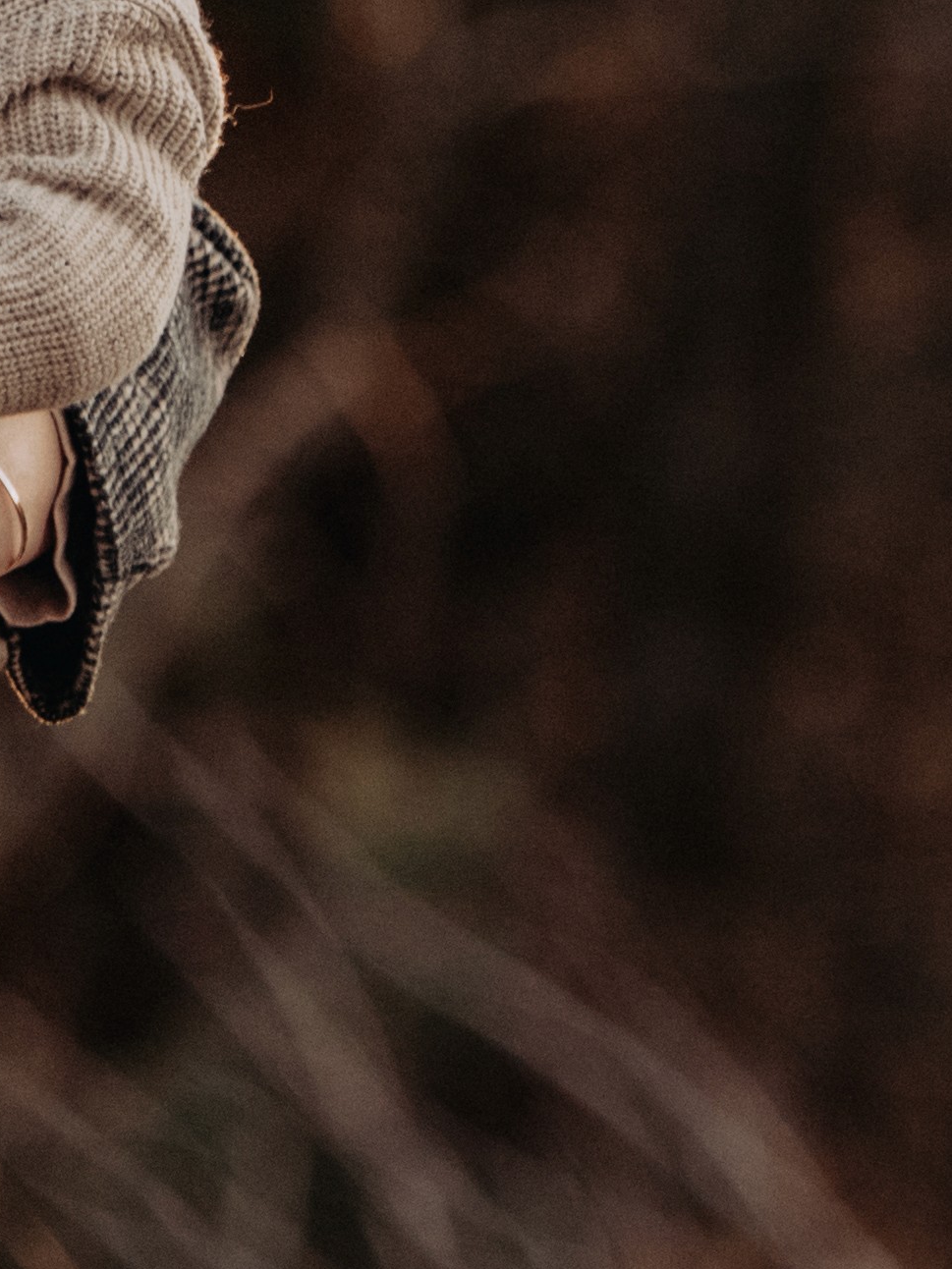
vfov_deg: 2.7
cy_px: -771
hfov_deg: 2.0
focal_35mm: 737
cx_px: -1570
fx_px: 27025
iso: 800
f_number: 2.8
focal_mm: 120
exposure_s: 1/800
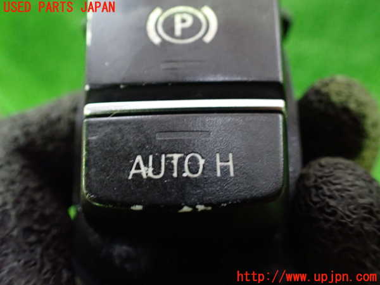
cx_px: 190
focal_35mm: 30
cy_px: 142
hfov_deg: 60.0
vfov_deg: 46.8
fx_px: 329
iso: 1000
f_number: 2.3
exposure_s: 1/30
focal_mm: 5.4
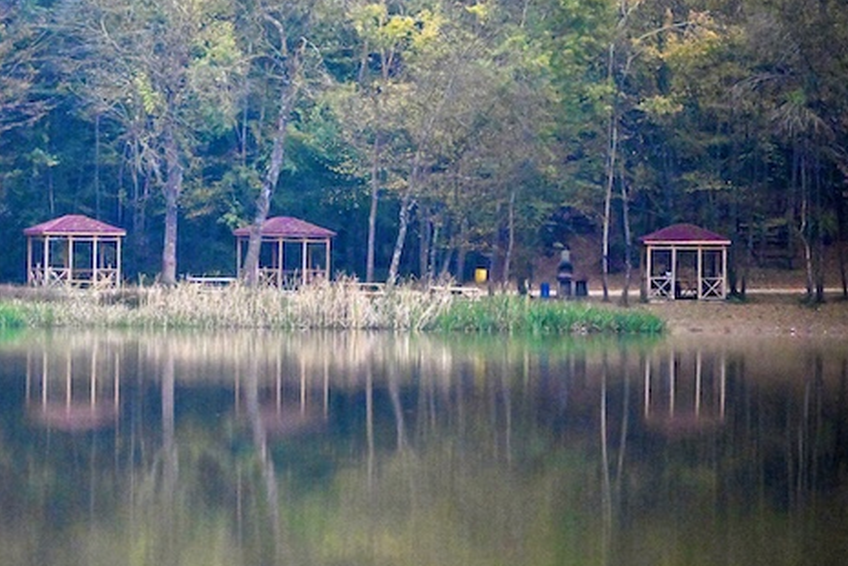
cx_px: 202
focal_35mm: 258
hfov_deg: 8.0
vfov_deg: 5.3
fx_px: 6077
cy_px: 218
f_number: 2.8
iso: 8000
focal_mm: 150
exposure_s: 1/32000
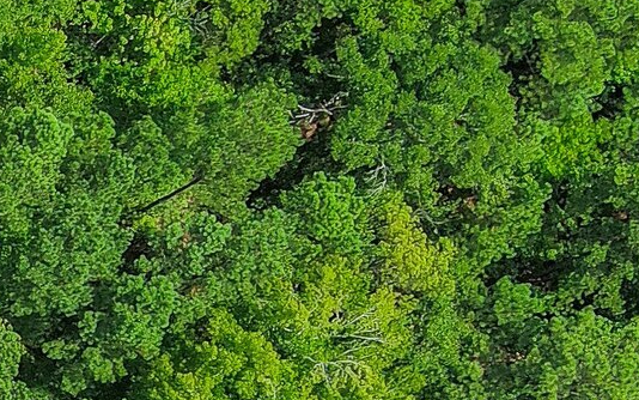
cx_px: -1109
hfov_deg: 10.0
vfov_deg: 7.4
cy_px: 806
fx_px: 2961
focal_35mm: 170
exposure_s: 1/1500
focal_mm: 10.57
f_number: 2.8
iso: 100
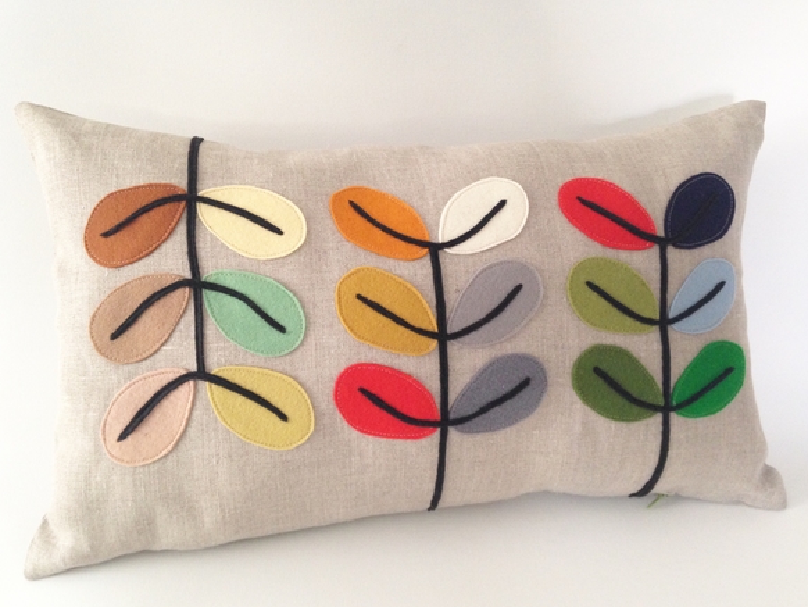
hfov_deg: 53.9
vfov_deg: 41.8
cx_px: 404
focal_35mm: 34
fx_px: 794
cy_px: 310
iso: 200
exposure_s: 1/20
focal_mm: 4.12
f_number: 2.4
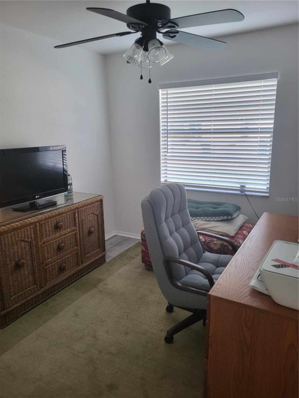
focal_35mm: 26
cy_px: 199
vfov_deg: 67.3
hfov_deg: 53.1
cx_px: 150
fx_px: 299
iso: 250
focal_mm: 5.4
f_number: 1.8
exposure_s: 1/120
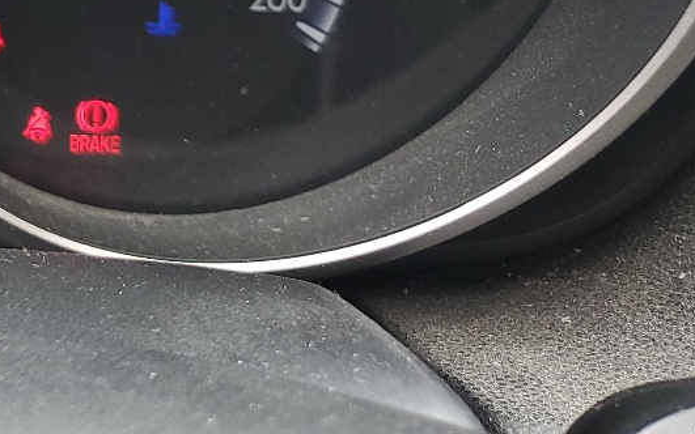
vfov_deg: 14.6
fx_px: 1572
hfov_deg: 21.8
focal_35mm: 83
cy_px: -235
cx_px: -264
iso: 67
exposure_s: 1/120
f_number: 1.5
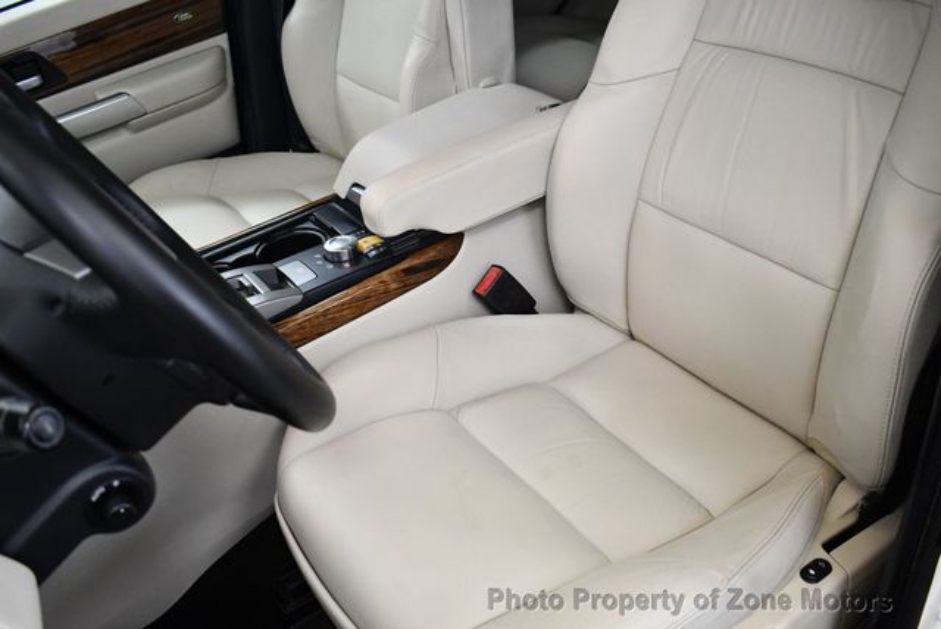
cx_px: 470
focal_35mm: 36
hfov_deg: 53.1
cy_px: 314
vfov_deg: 36.9
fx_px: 942
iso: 1600
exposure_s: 1/125
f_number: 3.5
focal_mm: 18
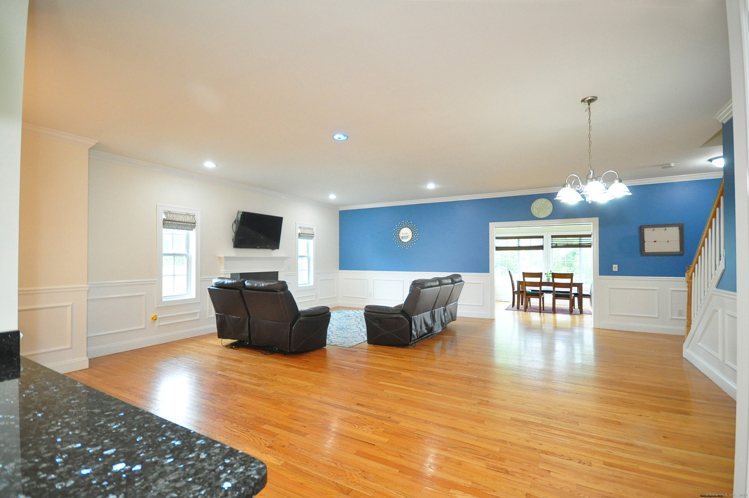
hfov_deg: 100.5
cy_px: 249
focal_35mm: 15
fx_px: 312
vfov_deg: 77.2
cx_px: 374
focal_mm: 10
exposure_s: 1/60
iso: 1600
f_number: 4
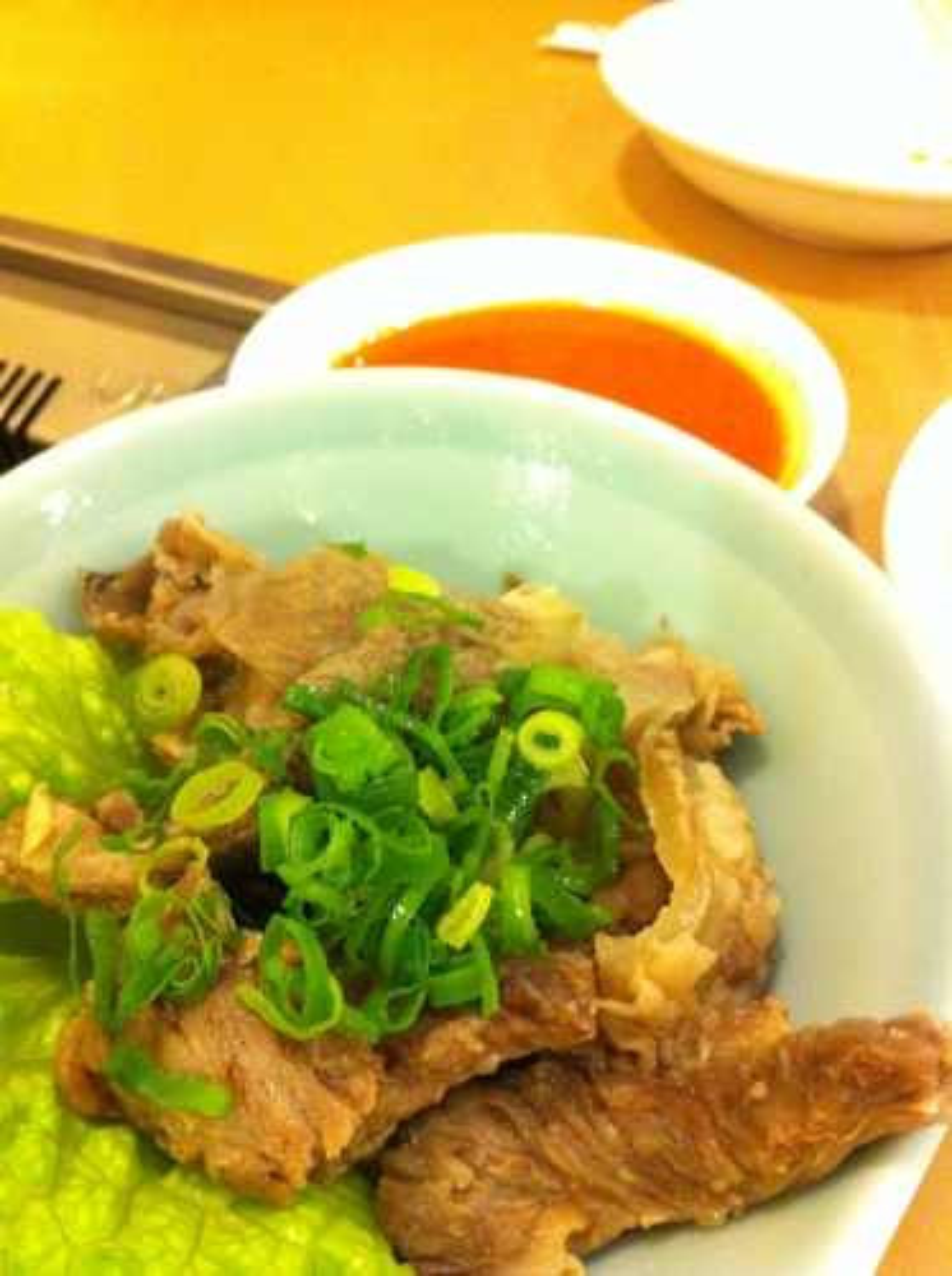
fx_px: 1288
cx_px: 476
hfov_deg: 40.6
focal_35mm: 35
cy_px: 638
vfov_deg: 52.7
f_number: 2.8
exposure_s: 1/15
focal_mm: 3.85
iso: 640
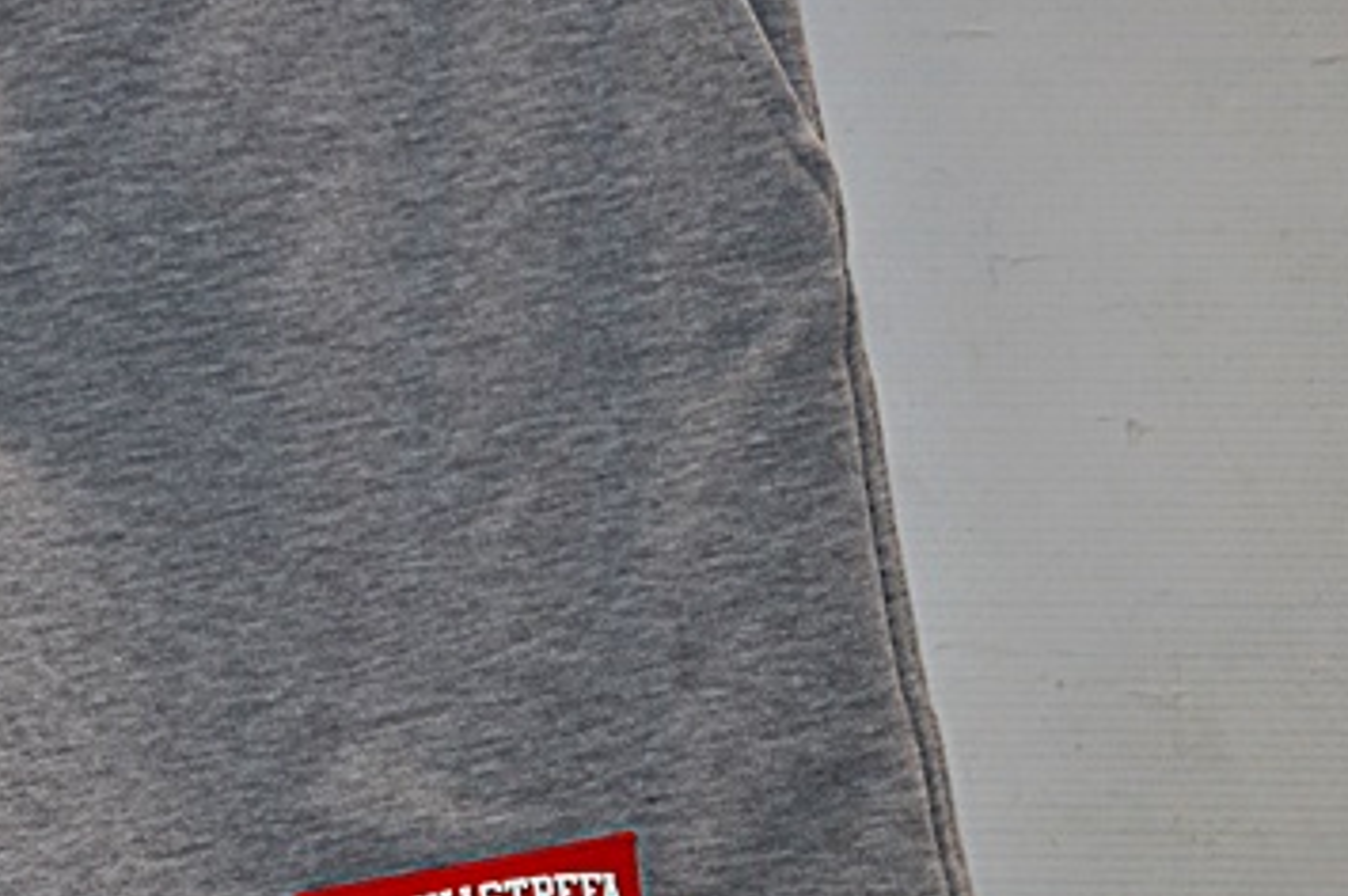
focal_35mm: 99
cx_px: -19
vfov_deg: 13.8
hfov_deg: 20.0
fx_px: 3704
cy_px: 452
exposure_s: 1/60
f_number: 4.2
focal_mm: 26
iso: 400
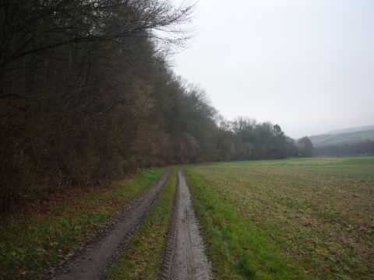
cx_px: 187
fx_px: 346
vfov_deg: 44.2
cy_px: 140
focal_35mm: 32
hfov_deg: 56.8
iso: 100
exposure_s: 1/100
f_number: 3.5
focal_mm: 5.2
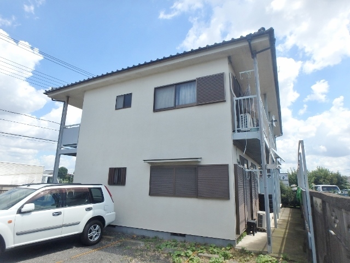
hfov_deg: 79.0
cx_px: 175
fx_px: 212
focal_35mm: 21
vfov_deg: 63.4
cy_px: 132
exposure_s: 1/1000
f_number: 3.5
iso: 125
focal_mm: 3.7
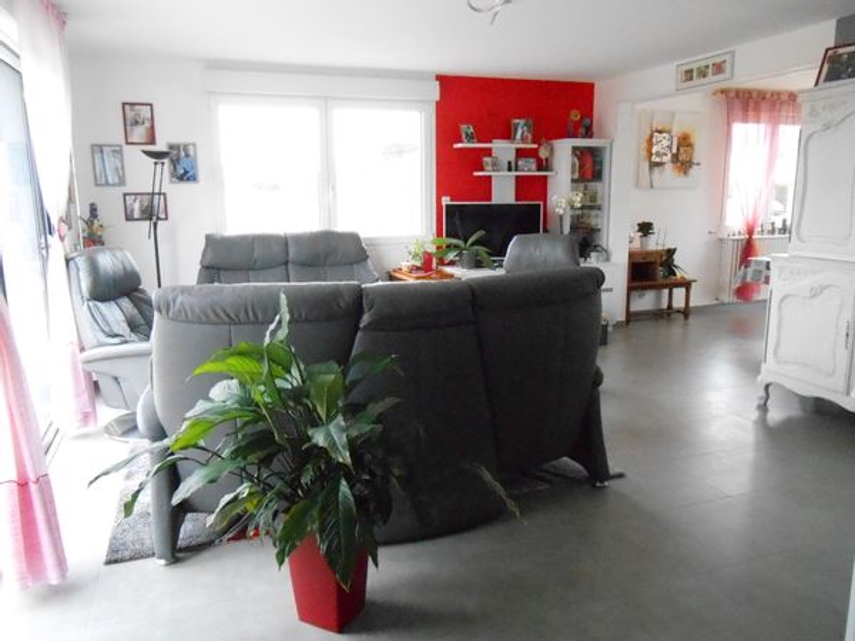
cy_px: 320
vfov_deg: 53.1
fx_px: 642
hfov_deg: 67.3
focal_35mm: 26
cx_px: 428
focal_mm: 4.6
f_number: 3.5
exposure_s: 1/125
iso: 1600
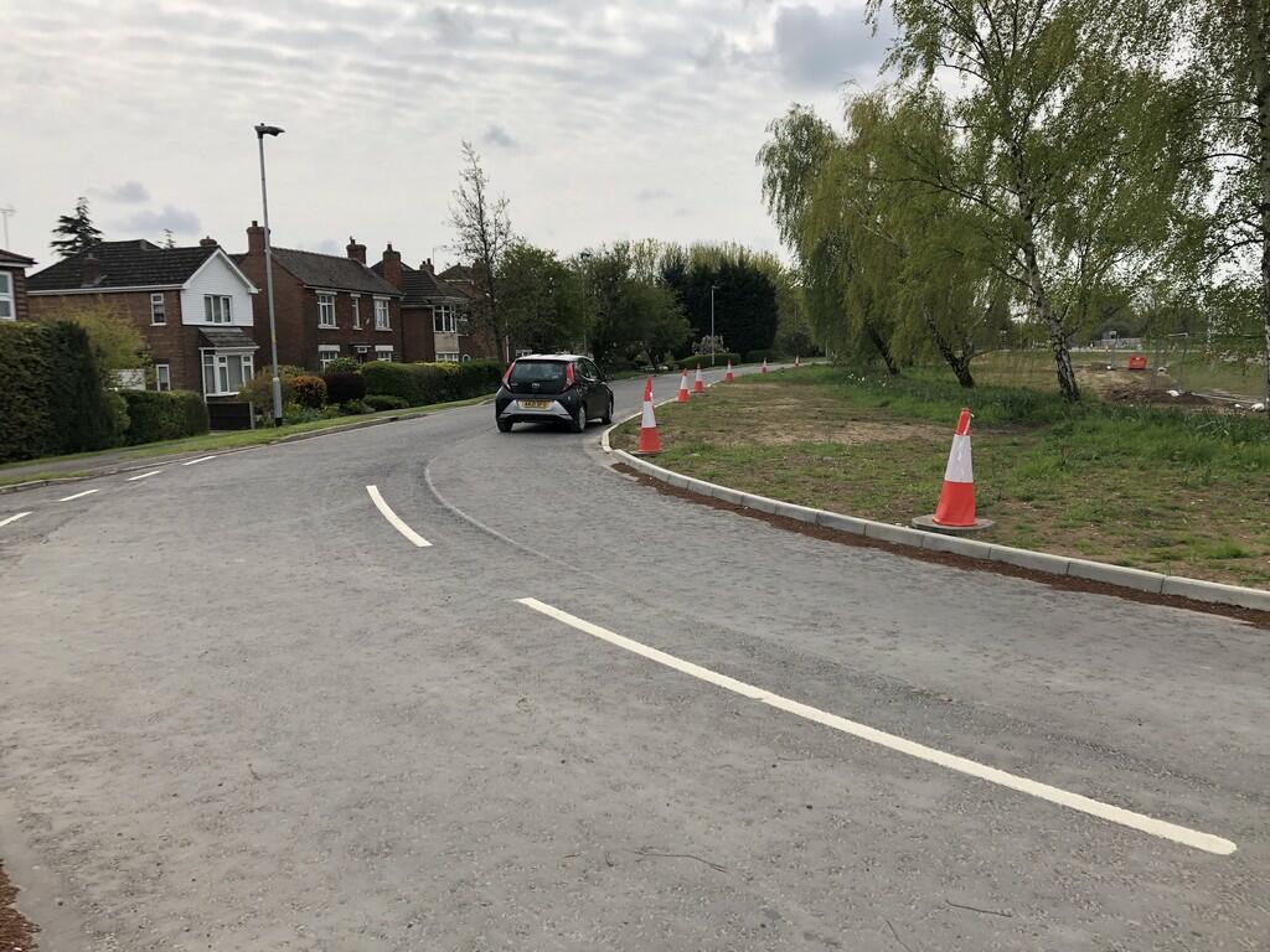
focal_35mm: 28
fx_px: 1027
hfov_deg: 63.4
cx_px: 635
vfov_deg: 49.7
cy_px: 476
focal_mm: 3.99
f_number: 1.8
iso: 20
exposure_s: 1/2525
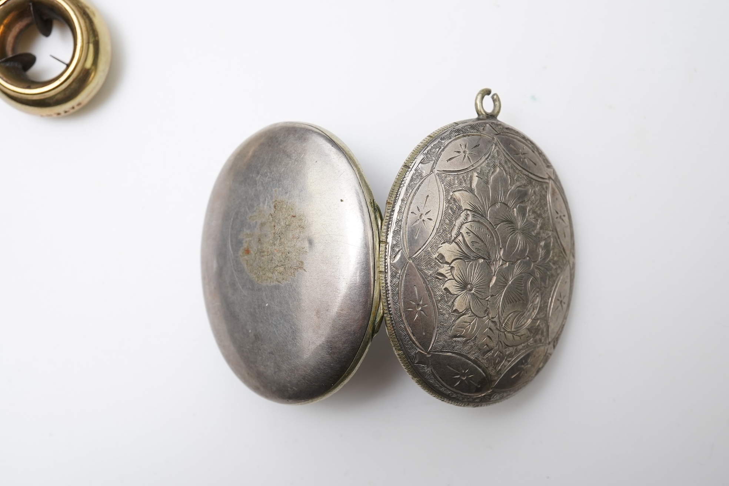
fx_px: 911
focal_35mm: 45
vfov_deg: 29.9
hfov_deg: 43.6
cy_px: 243
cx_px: 364
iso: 500
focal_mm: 30
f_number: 16
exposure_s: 1/125
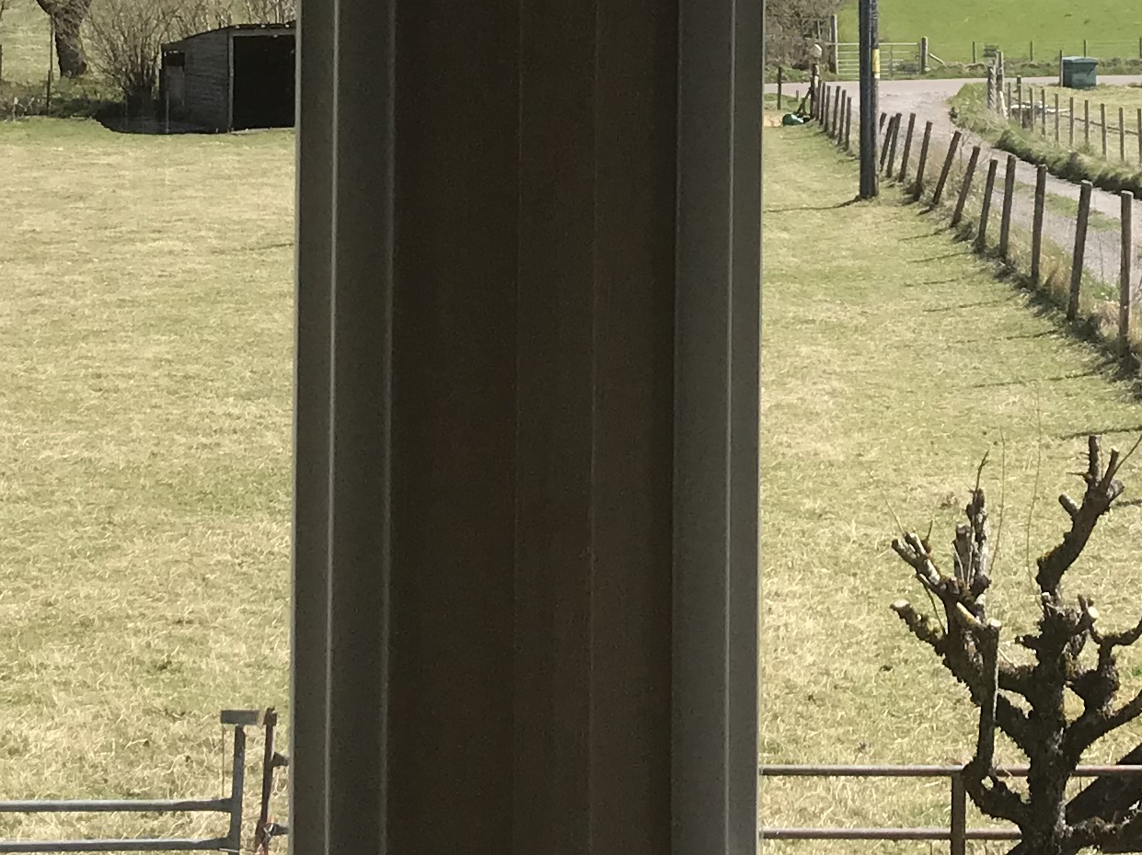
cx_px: 932
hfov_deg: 21.3
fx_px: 3001
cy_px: -153
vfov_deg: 15.7
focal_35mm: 91
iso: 20
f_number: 1.8
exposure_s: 1/1451
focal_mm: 3.99
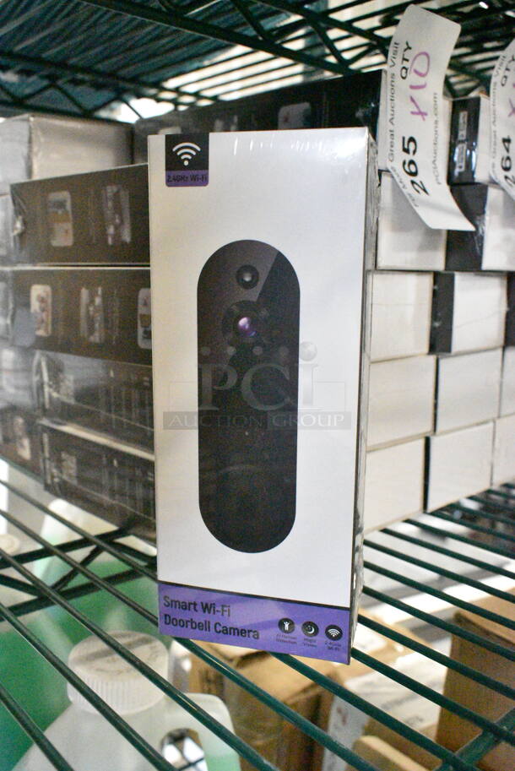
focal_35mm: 33
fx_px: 707
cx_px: 258
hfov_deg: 40.0
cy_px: 386
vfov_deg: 57.2
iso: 25600
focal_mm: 22
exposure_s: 1/320
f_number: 9
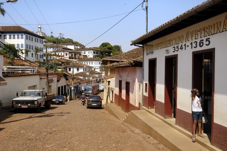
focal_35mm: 30
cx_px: 114
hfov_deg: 62.0
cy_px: 76
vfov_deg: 43.5
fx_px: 189
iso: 100
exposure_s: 1/160
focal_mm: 20
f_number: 8.5
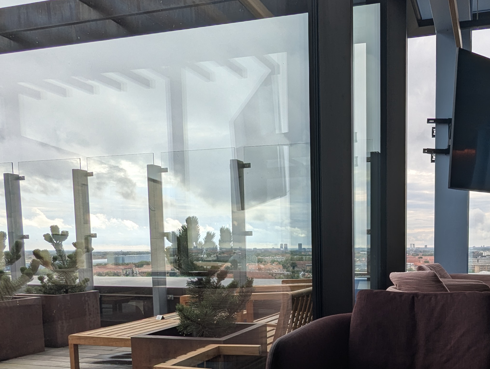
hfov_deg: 54.1
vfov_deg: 42.3
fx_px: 454
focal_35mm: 32
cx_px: 368
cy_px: 294
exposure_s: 1/531
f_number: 2.2
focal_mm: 2.35
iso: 80
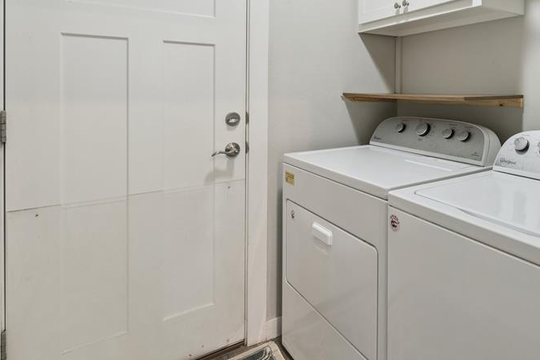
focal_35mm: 23
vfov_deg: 53.5
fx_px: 345
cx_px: 358
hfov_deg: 73.9
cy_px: 107
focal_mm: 10
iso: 200
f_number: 6.3
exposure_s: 1/15
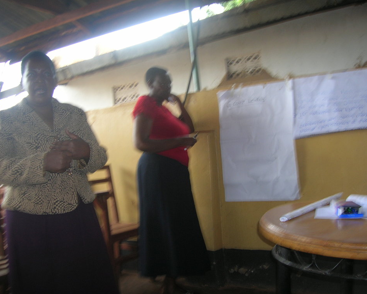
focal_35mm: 36
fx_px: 391
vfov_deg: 41.1
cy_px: 148
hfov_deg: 50.3
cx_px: 191
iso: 50
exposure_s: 1/30
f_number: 2.9
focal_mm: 5.7
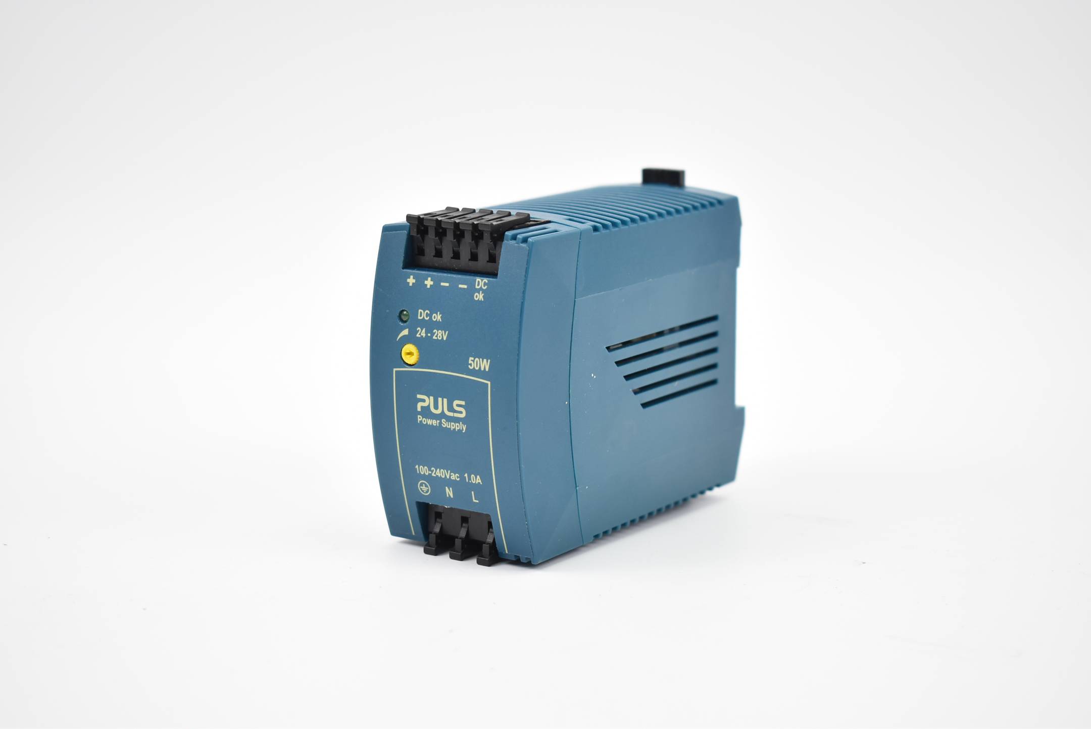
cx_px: 546
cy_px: 364
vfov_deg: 19.0
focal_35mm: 72
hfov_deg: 28.1
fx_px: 2184
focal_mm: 48
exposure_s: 1/80
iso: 450
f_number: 5.3
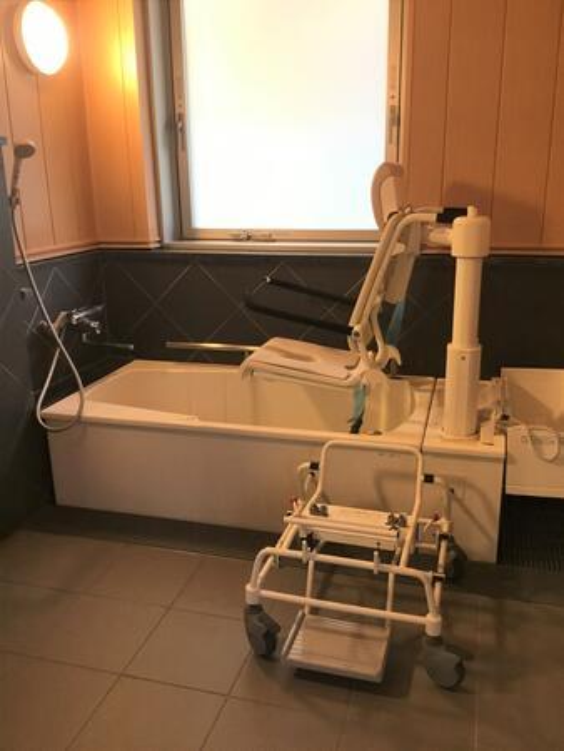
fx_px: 673
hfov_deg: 45.5
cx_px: 282
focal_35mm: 31
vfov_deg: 58.3
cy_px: 376
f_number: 2.4
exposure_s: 1/30
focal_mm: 3.3
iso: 125
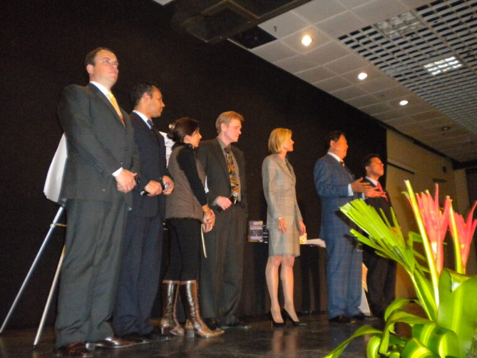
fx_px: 482
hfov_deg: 52.6
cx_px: 238
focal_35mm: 35
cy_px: 179
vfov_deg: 40.7
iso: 800
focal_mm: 6.3
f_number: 3.1
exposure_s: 1/30
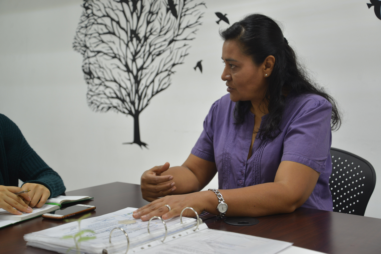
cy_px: 127
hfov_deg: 39.6
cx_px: 190
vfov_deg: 27.0
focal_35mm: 50
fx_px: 529
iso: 500
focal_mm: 50
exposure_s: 1/60
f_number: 4.2
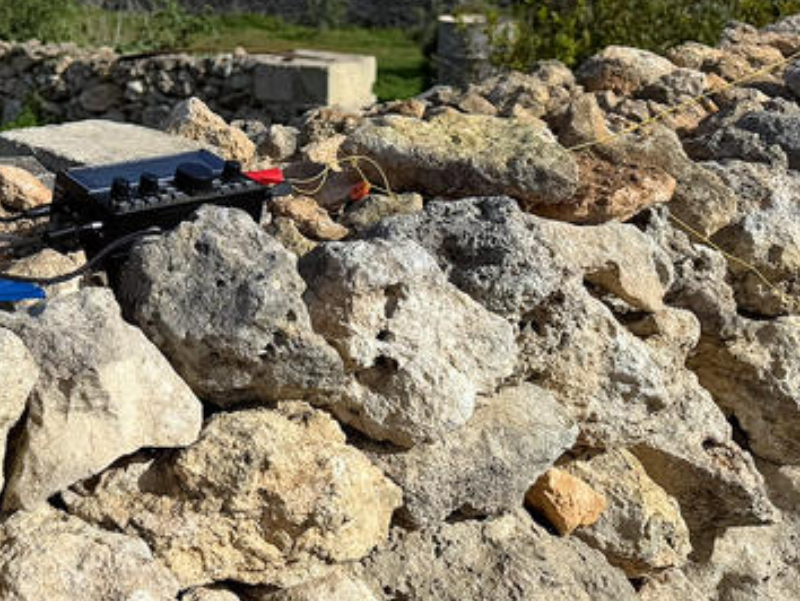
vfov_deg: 26.9
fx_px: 1203
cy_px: 41
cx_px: 50
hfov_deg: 34.3
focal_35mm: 52
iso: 80
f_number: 1.78
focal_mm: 6.76
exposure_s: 1/8130
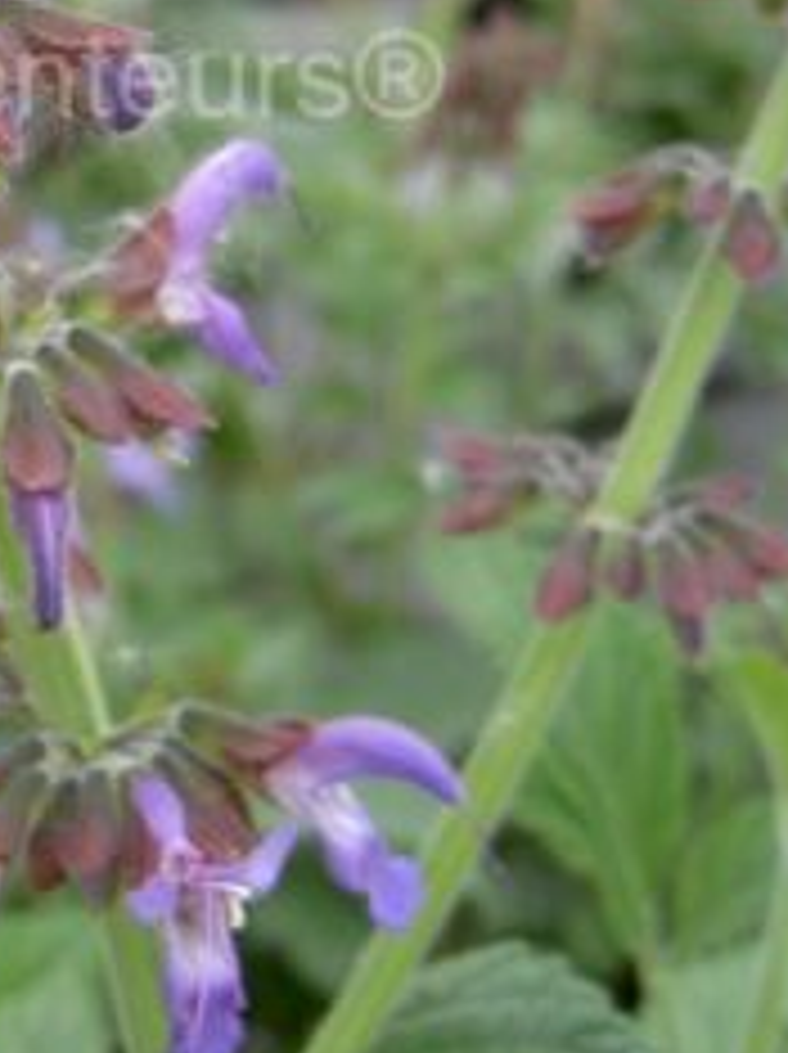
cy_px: 74
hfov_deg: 16.1
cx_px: -99
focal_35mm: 89
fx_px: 2706
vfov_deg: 21.5
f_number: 2.8
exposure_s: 1/21.1
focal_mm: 8
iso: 100
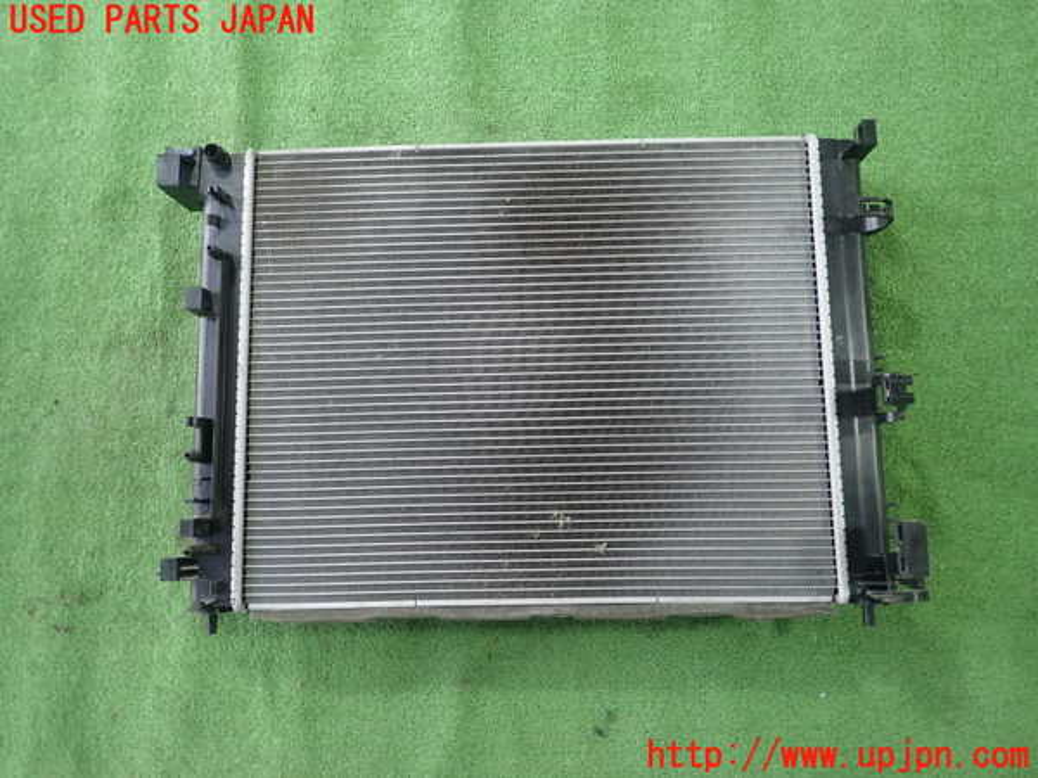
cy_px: 389
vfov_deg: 54.9
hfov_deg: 69.4
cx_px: 519
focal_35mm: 25
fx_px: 750
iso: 200
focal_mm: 4.5
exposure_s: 1/50
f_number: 2
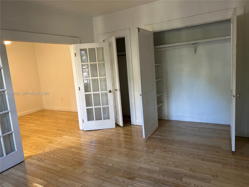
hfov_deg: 67.3
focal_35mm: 26
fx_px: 187
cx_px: 124
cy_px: 94
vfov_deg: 53.1
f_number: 1.5
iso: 160
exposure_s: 1/60
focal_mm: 5.7
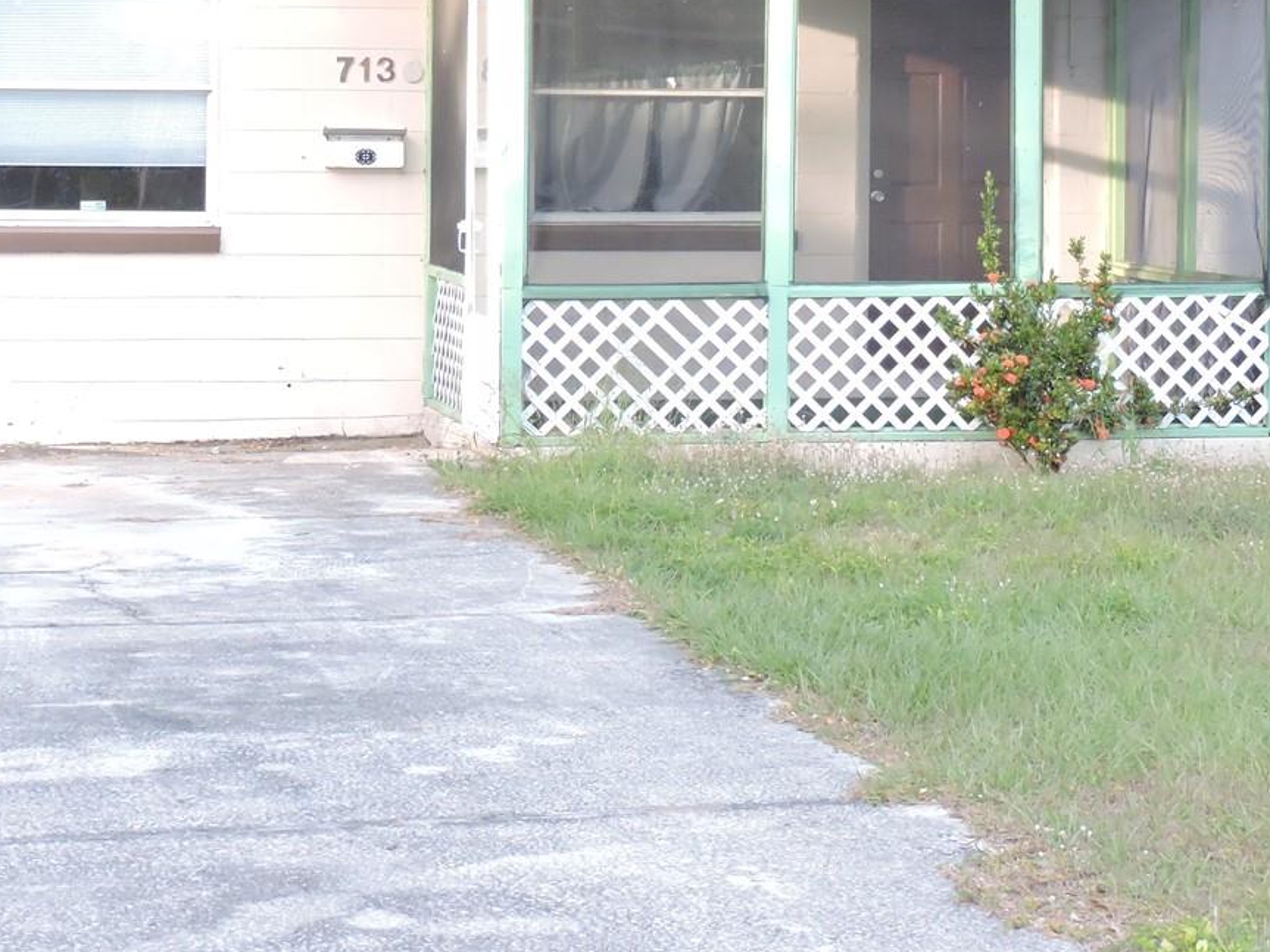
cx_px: 784
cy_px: 121
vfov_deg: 14.4
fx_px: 3742
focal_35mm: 102
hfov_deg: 19.2
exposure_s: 1/250
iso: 560
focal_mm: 9.8
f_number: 3.7
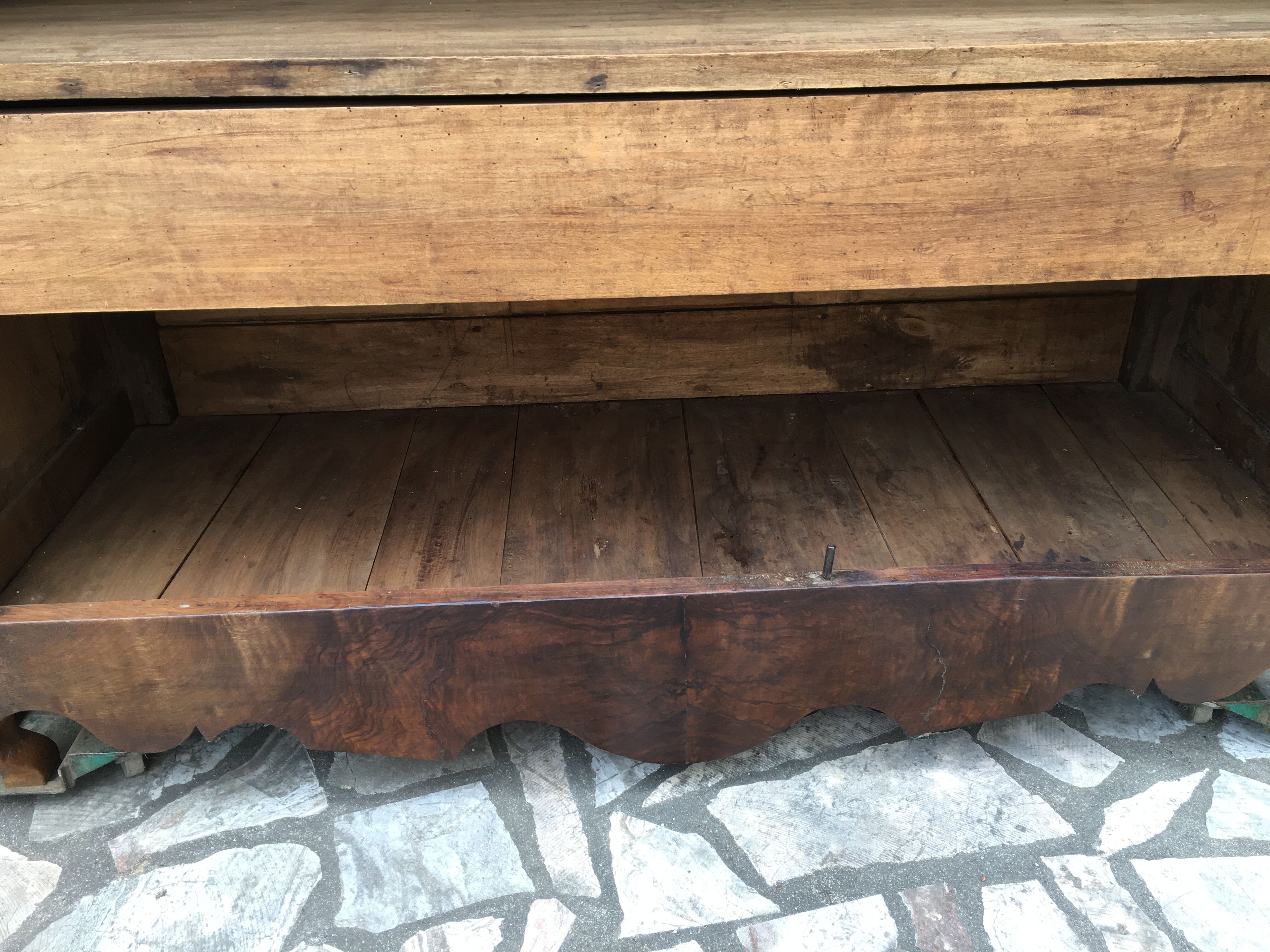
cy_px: 476
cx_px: 635
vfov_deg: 48.2
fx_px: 1064
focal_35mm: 29
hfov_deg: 61.7
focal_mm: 4.15
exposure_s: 1/100
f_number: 2.2
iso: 40
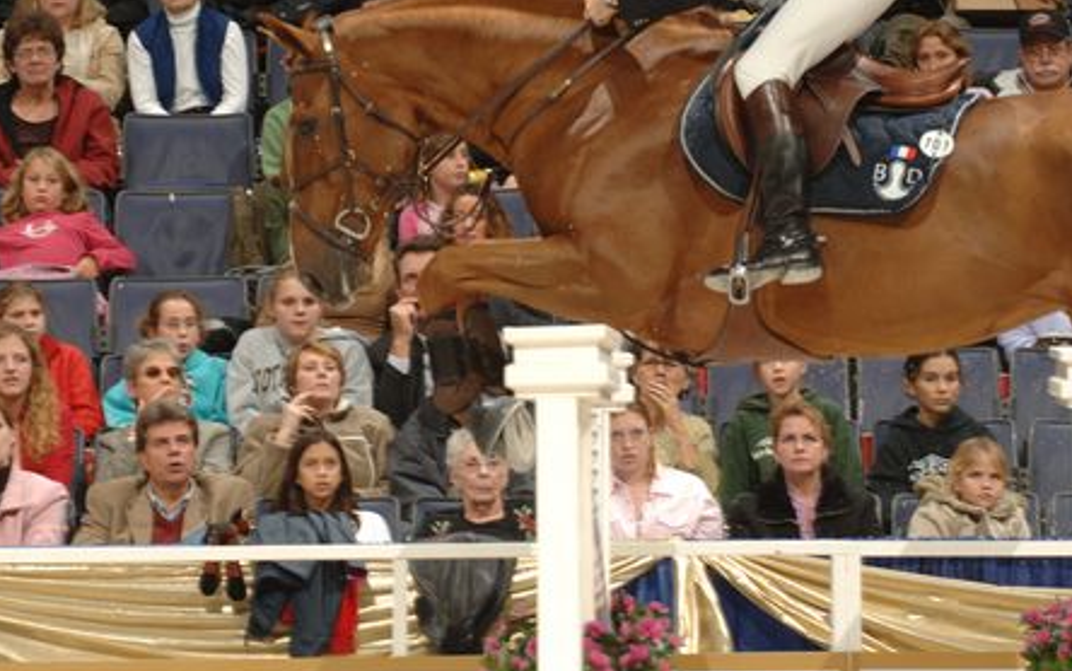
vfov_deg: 4.0
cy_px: 185
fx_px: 9646
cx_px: 688
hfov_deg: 6.4
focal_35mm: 330
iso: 200
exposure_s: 1/250
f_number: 5.6
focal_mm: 150
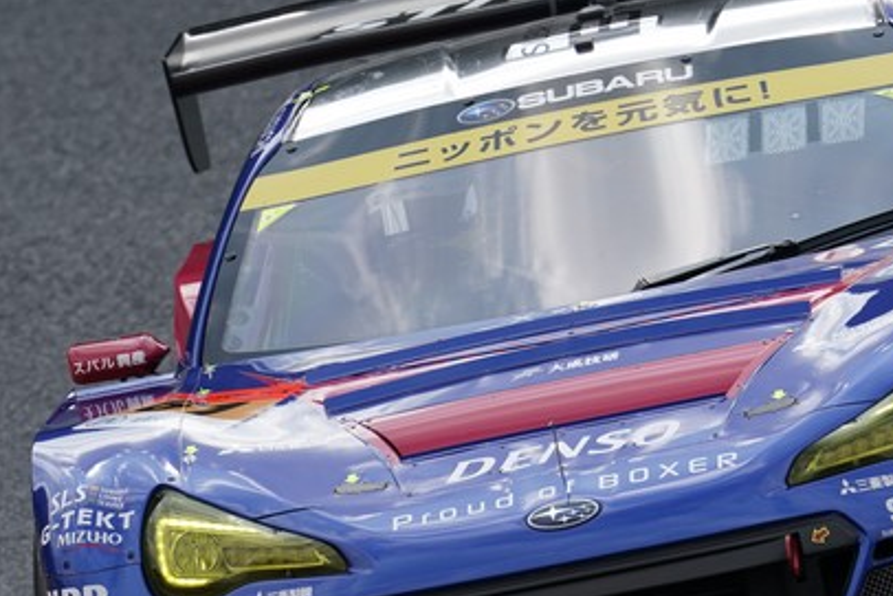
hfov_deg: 2.0
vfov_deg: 1.3
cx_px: 592
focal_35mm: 1021
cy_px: 336
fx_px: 25334
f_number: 8
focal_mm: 576
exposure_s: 1/800
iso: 400
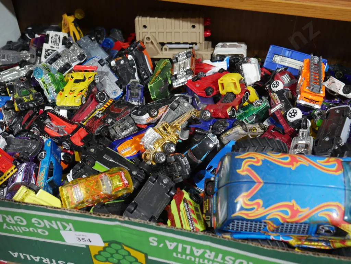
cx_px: 176
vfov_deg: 30.3
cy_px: 132
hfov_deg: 39.6
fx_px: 487
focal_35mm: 48
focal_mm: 24
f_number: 5.2
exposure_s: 1/60
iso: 1250
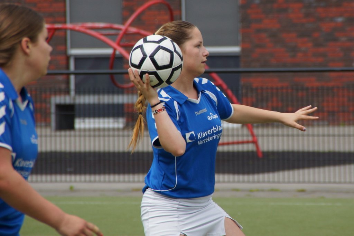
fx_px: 3688
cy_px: 118
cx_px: 177
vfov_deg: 3.7
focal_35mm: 375
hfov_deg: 5.5
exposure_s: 1/500
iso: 200
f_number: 8
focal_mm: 250
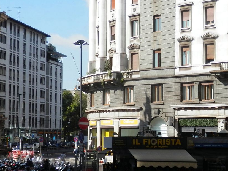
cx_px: 94
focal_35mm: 87
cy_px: 112
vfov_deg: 16.9
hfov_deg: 22.5
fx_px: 573
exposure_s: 1/500
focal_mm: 8
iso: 80
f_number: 3.8
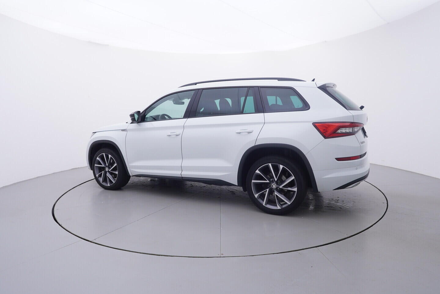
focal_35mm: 22
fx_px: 275
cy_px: 147
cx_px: 220
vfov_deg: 56.2
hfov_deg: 77.3
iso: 200
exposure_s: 1/80
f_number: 5
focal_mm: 15
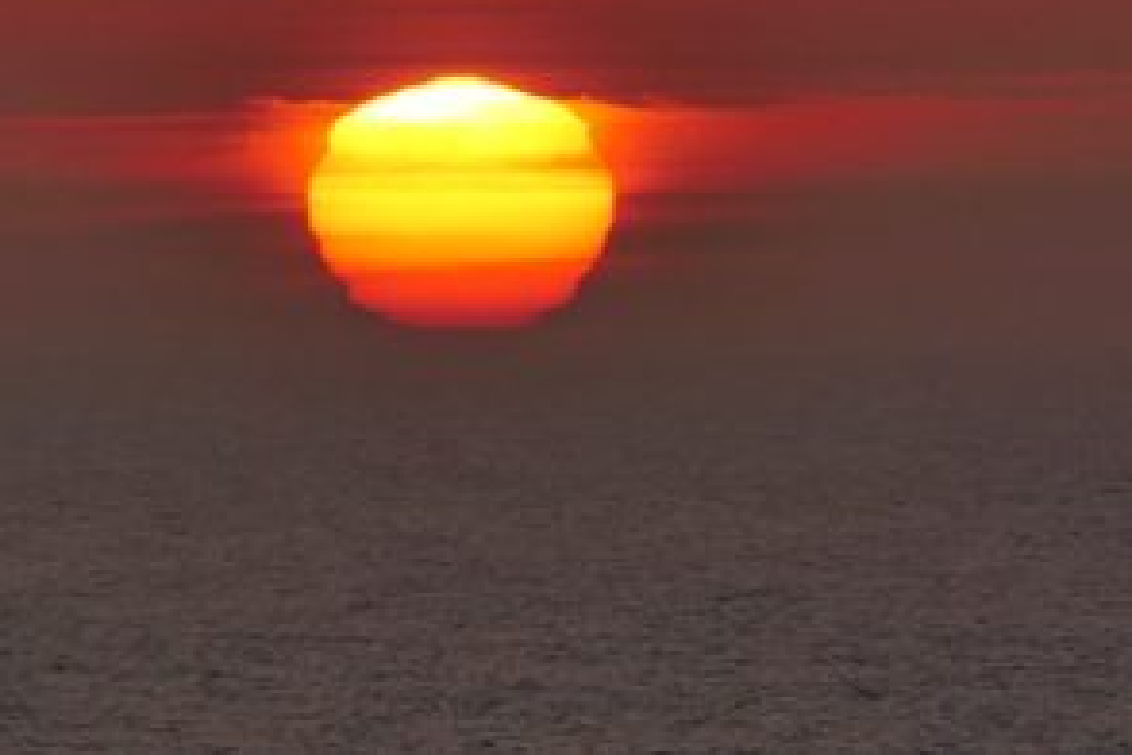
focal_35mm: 1108
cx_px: 481
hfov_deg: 1.9
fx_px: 34838
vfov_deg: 1.2
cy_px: 168
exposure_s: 1/250
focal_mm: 176
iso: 125
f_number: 11
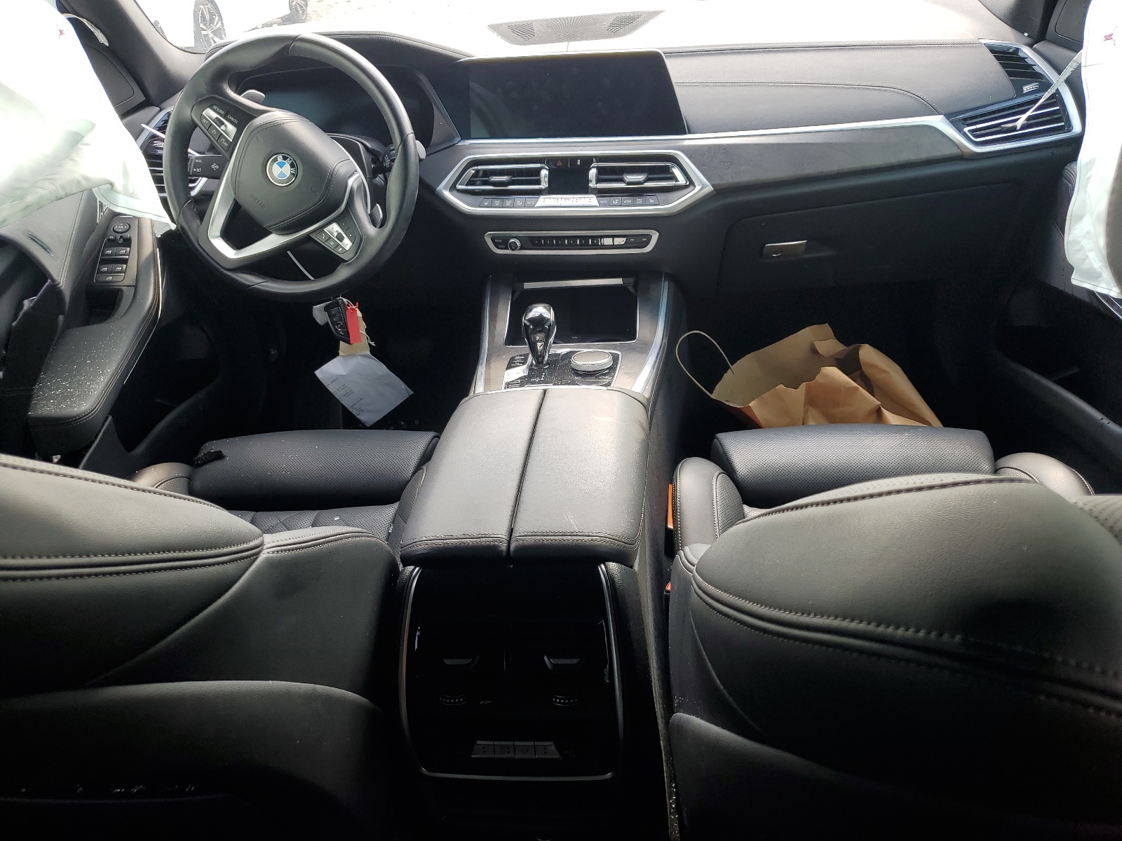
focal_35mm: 26
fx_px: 843
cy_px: 420
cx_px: 561
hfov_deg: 67.3
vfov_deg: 53.1
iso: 50
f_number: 1.5
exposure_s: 1/156
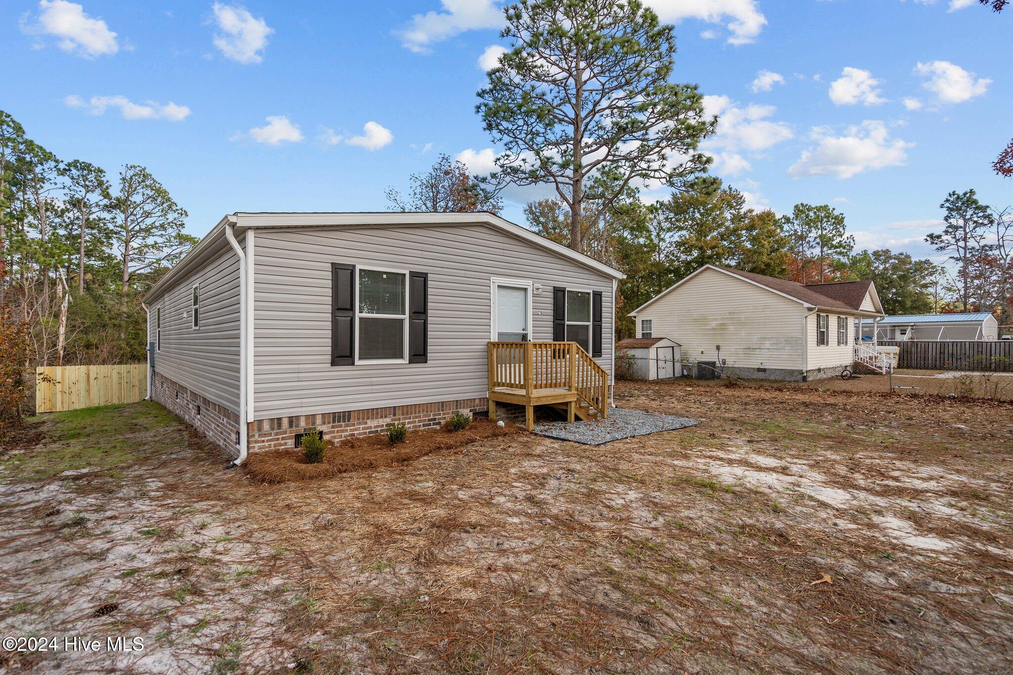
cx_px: 506
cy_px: 338
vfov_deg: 73.7
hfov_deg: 96.7
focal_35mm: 16
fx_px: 450
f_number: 4
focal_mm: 16
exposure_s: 1/1250
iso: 320
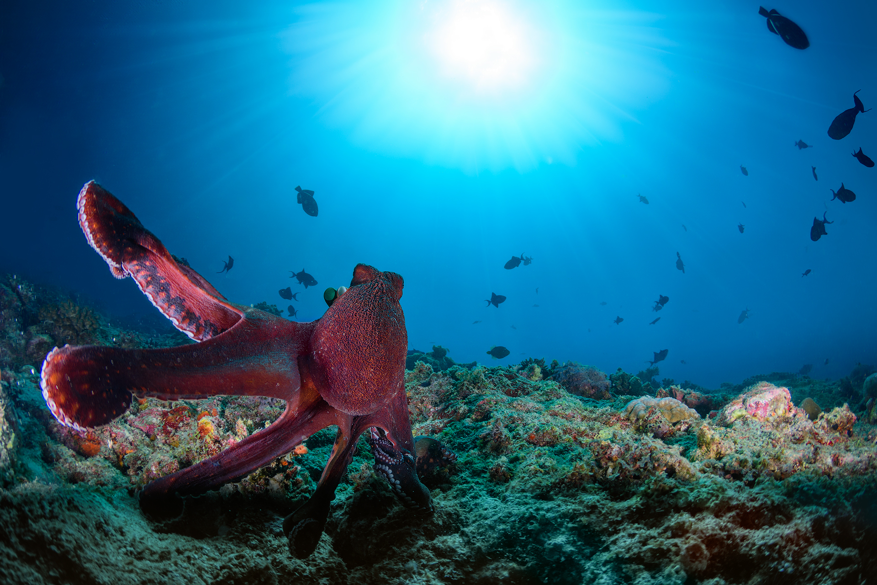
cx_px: 438
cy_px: 292
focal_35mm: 15
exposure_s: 1/500
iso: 100
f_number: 8
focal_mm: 10
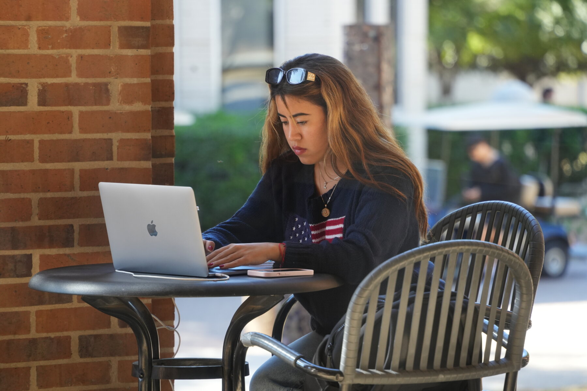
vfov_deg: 6.9
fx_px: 3261
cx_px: 294
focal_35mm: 200
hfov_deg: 10.3
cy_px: 196
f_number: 5.6
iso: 1600
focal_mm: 200
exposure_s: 1/200
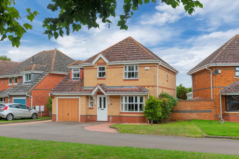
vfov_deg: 33.3
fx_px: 265
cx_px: 120
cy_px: 80
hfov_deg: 48.5
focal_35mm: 40
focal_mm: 40
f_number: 8
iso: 320
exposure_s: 1/160
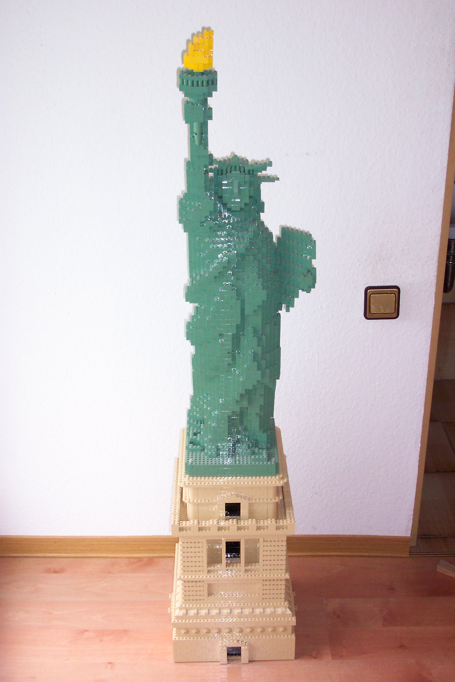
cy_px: 341
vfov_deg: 41.9
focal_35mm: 47
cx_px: 228
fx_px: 891
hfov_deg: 28.6
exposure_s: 1/30
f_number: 3.1
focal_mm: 9.8
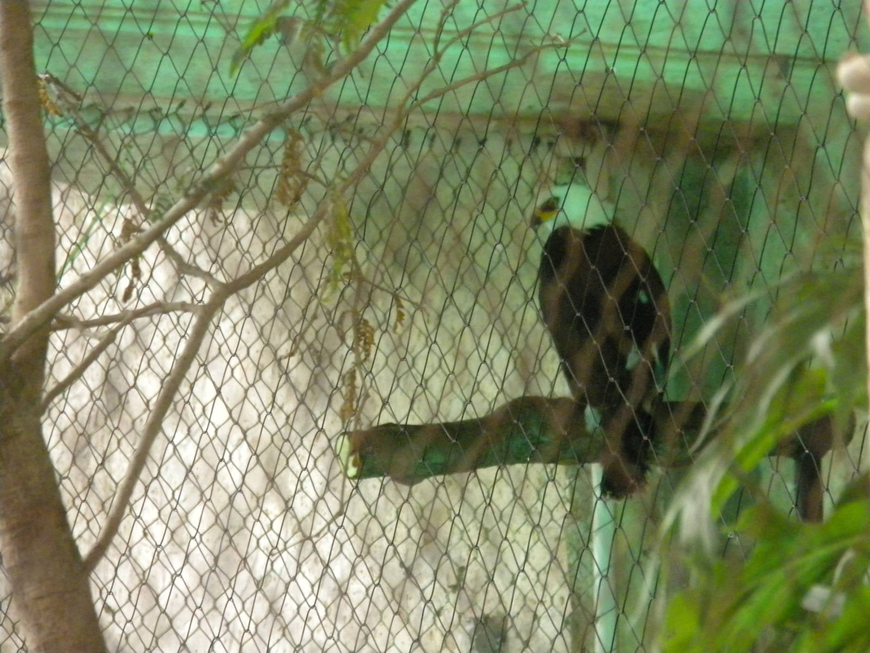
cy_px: 326
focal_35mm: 260
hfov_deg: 7.6
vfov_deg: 5.7
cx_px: 435
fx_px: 6535
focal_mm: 46.2
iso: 800
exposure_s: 1/34.5
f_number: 5.3
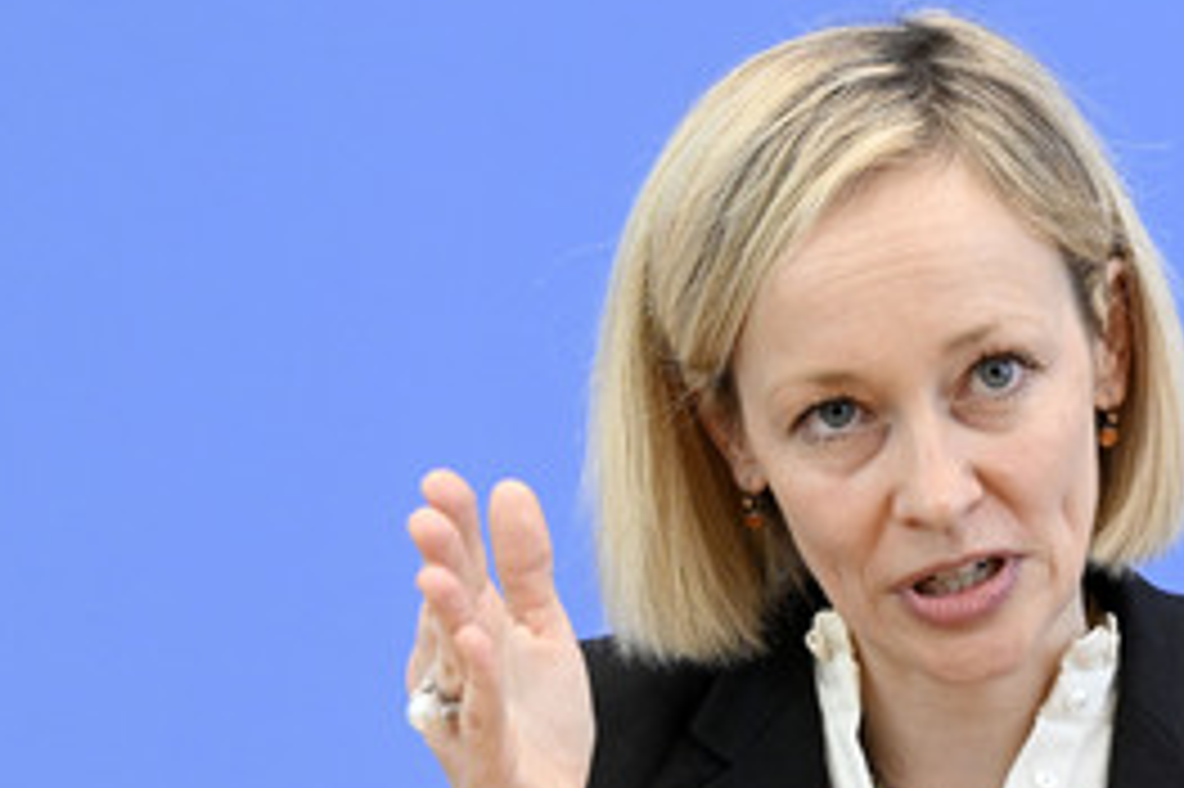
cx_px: 921
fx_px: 5357
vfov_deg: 8.4
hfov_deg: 12.6
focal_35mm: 163
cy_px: 558
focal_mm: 95
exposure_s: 1/400
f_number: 6.3
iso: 4000
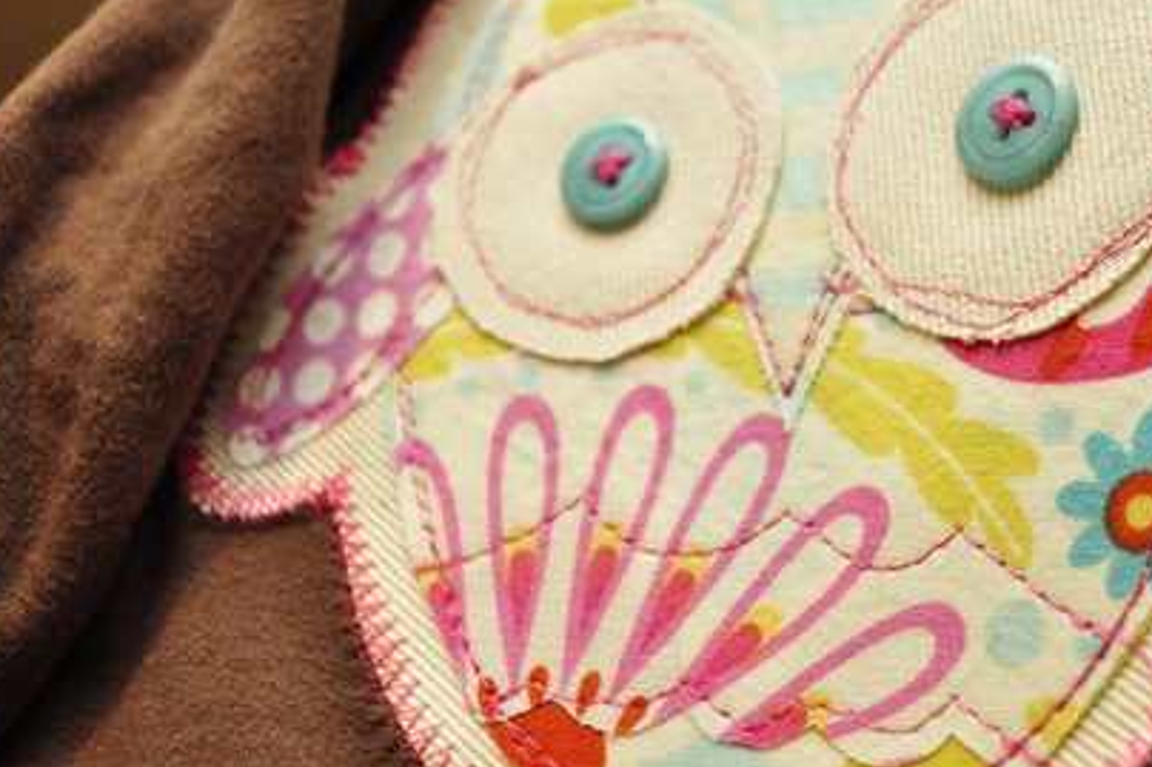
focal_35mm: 49
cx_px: 816
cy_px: 269
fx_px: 1567
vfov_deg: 27.4
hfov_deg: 39.6
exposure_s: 1/60
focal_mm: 22
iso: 1250
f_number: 5
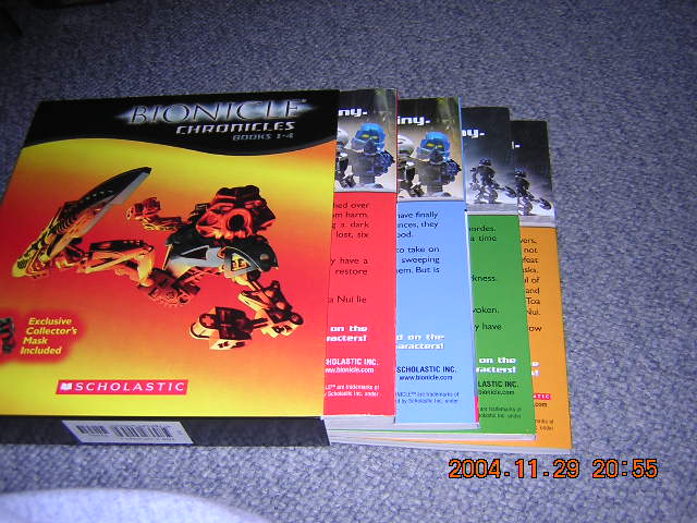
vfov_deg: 39.7
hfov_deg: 51.4
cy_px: 262
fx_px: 725
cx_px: 348
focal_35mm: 36
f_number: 2.6
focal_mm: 4.7
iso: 100
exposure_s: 1/60.1
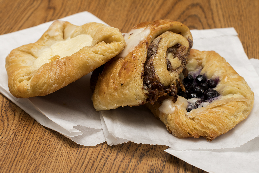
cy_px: 86
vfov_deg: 18.2
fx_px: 540
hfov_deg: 27.0
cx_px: 130
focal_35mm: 75
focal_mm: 50
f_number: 6.3
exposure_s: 1/250
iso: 320
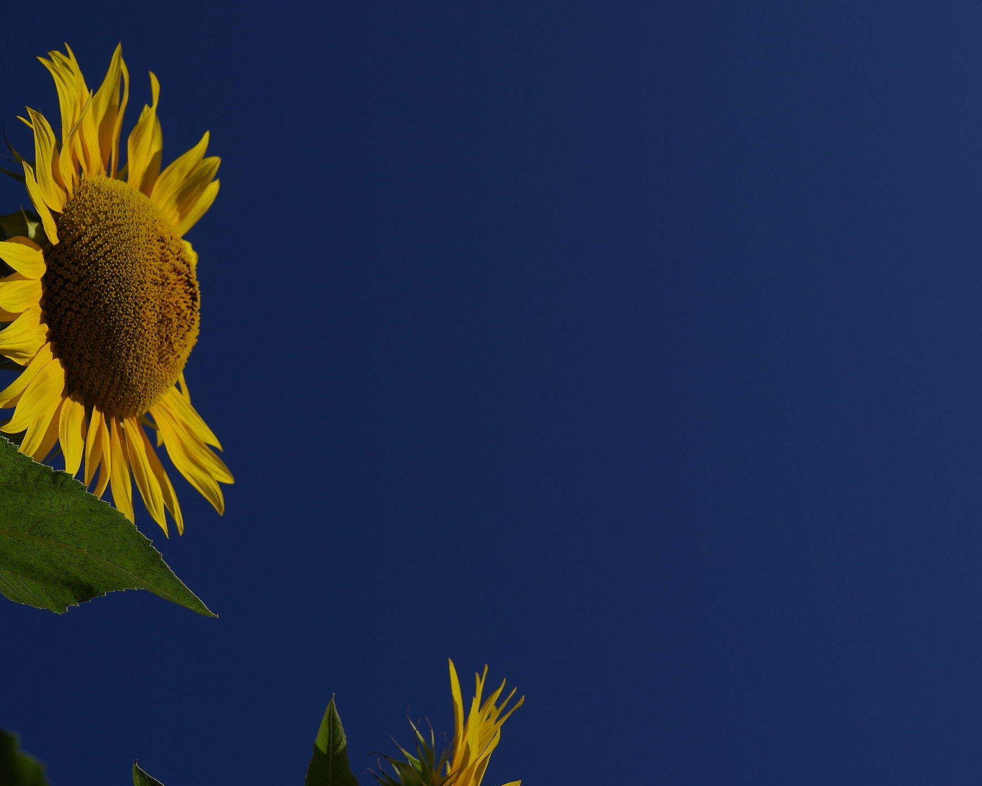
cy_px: 427
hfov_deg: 33.0
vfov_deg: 26.7
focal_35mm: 57
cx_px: 469
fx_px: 1657
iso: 100
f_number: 8
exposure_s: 1/800
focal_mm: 30
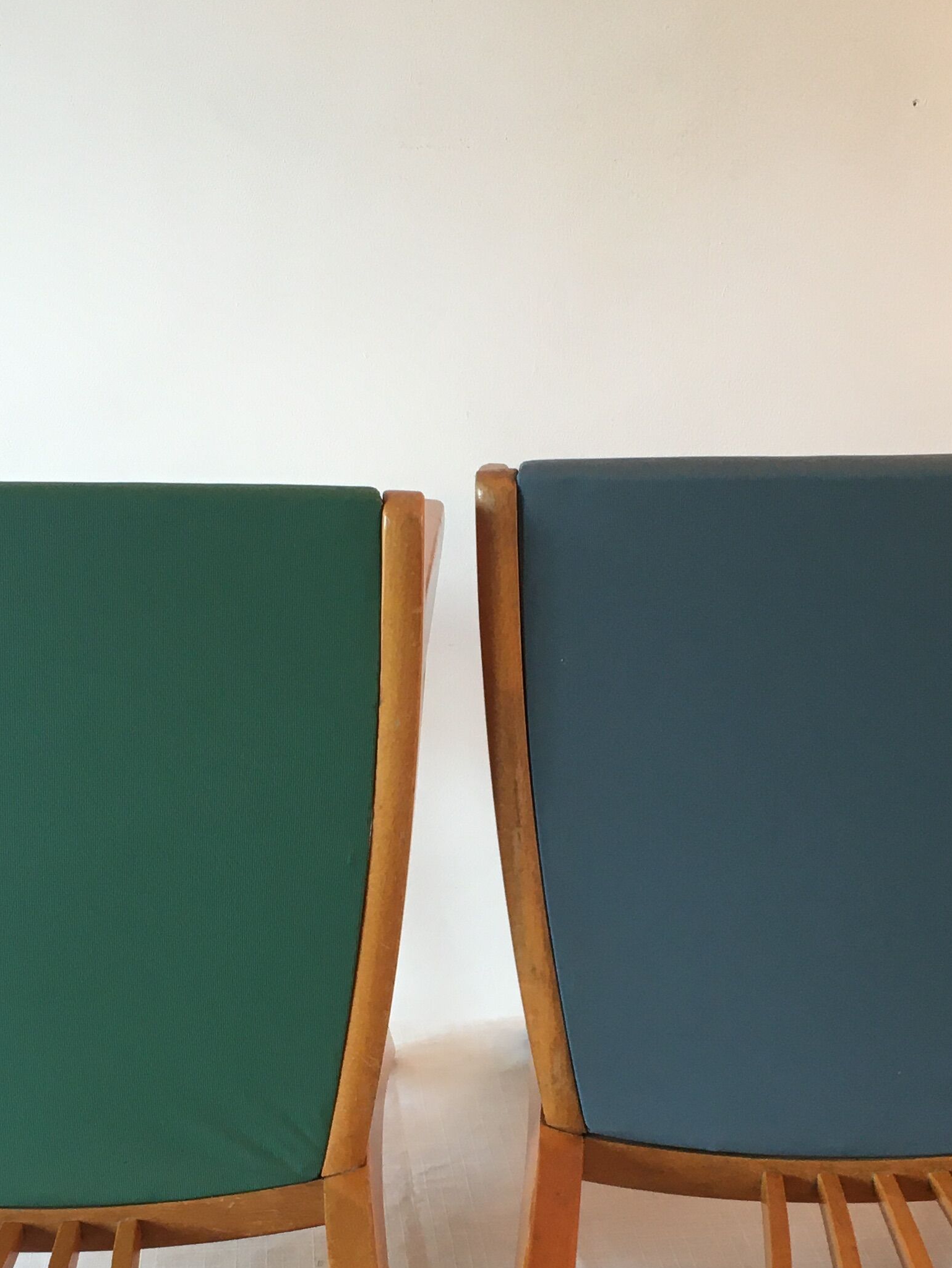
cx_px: 508
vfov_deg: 33.3
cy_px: 905
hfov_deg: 25.7
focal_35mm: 57
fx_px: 2089
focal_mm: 4.15
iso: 32
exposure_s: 1/33
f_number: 2.2
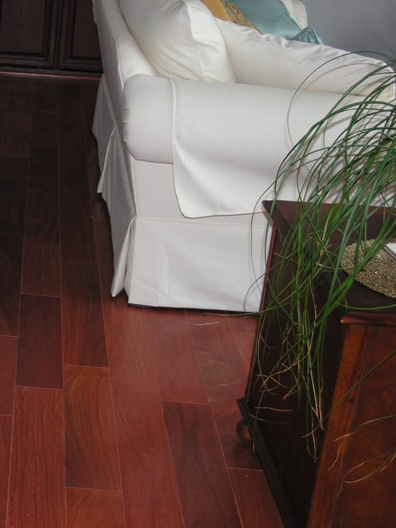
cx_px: -60
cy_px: 231
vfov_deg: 26.3
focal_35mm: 74
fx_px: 1130
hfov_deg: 18.9
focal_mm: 10.7
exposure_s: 1/60.1
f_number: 3.3
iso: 71
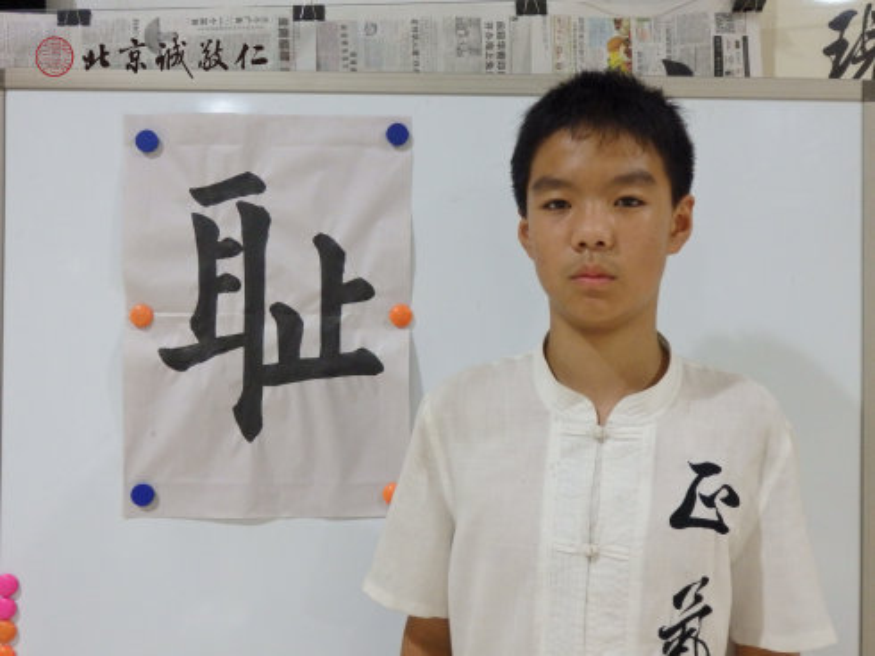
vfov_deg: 42.9
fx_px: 834
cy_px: 328
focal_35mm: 33
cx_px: 438
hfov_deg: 55.4
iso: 800
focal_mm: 6
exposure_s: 1/25
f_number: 3.4
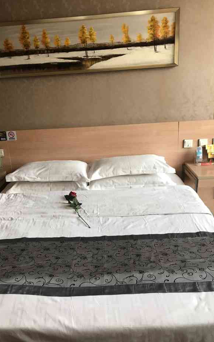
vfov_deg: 62.9
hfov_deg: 41.7
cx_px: 88
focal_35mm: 30
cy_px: 172
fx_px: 280
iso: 40
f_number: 1.8
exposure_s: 1/17
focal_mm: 3.99
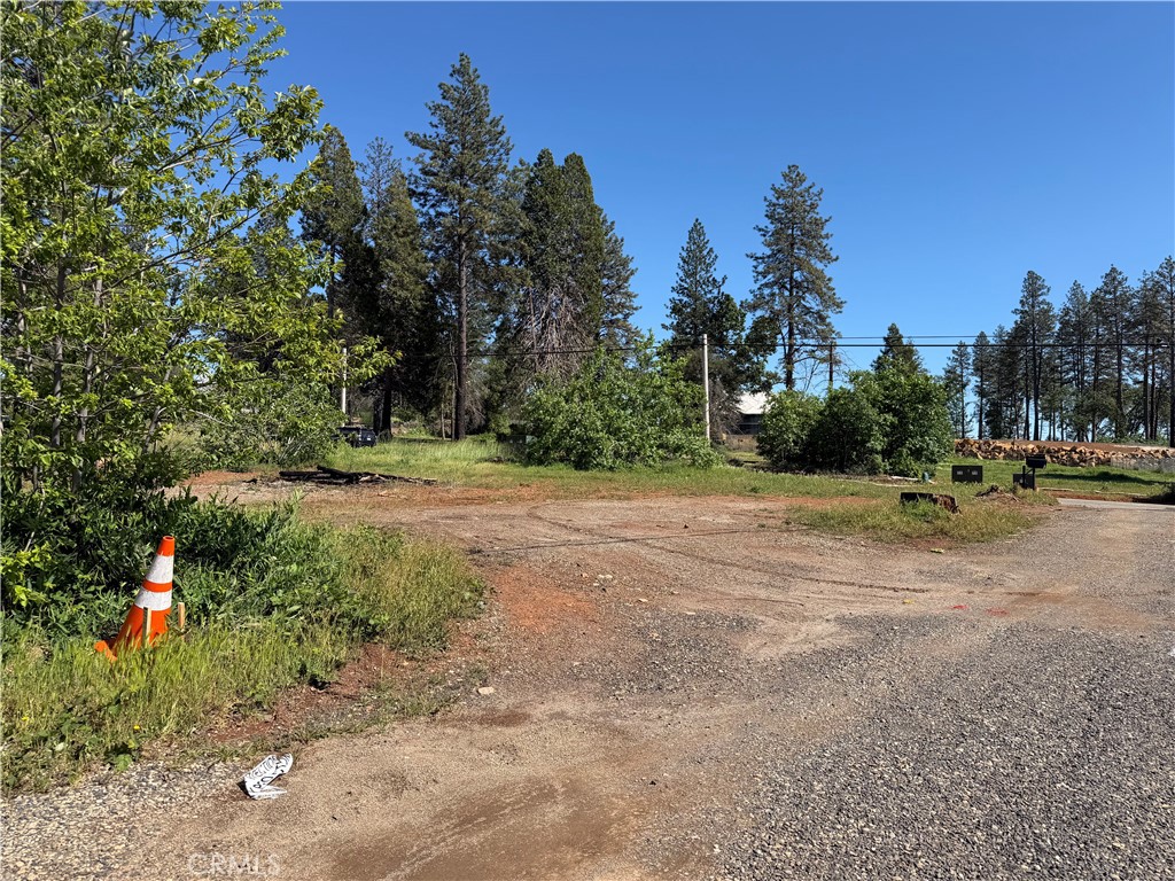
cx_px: 588
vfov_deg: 56.8
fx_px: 815
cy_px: 440
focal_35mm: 24
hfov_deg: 71.6
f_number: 1.78
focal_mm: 6.76
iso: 80
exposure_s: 1/3759
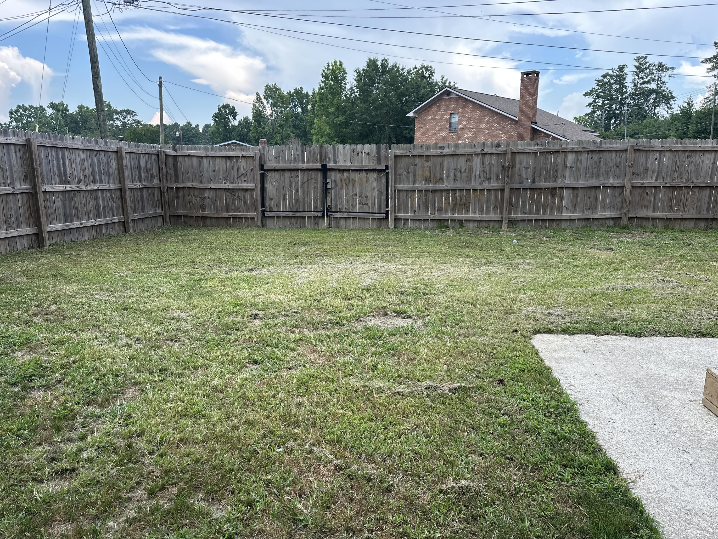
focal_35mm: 24
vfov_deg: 56.8
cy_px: 270
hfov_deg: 71.6
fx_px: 498
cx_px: 359
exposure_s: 1/642
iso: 80
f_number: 1.78
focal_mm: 6.86
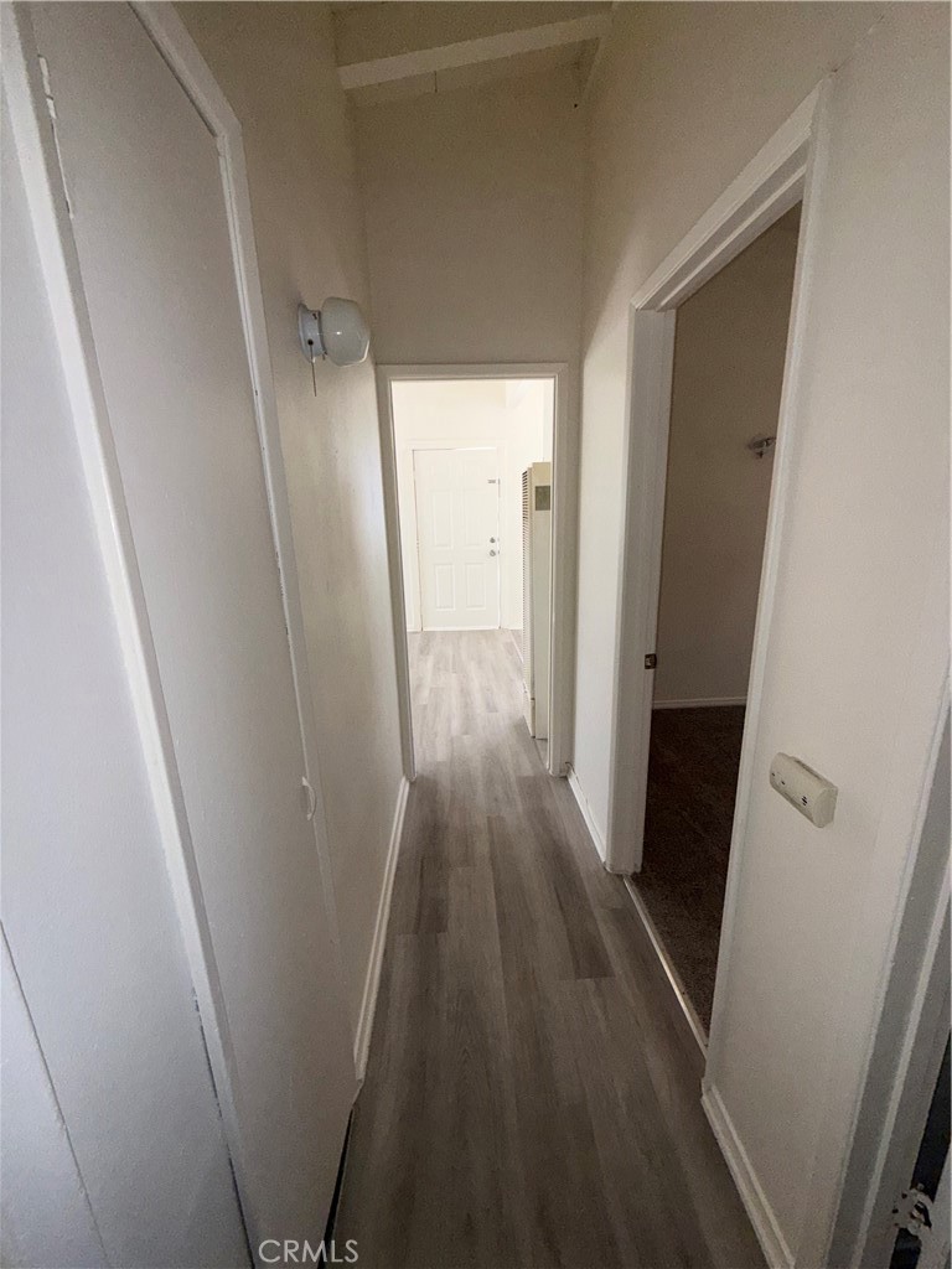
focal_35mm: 14
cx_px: 476
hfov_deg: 85.7
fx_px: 513
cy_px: 634
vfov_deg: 102.1
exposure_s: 1/122
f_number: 2.2
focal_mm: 2.22
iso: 64
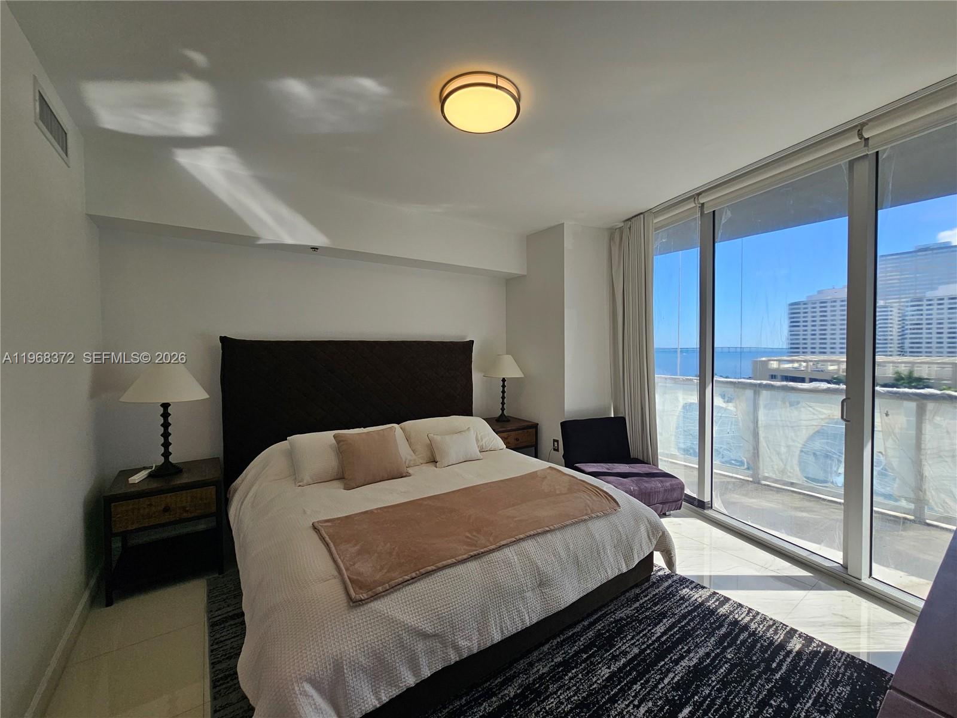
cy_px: 359
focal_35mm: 13
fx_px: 359
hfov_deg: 106.2
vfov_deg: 89.9
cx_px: 478
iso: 50
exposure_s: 1/378
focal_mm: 2.2
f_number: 2.2
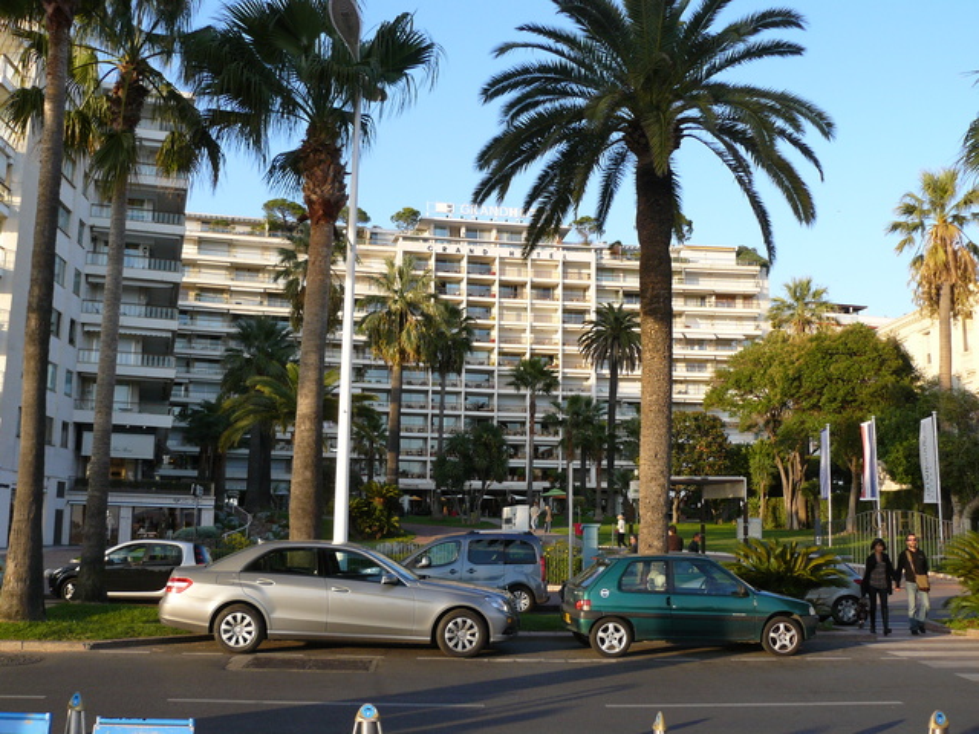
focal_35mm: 36
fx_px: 1018
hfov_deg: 51.4
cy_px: 367
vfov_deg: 39.7
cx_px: 490
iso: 100
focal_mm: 6
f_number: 4
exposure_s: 1/200
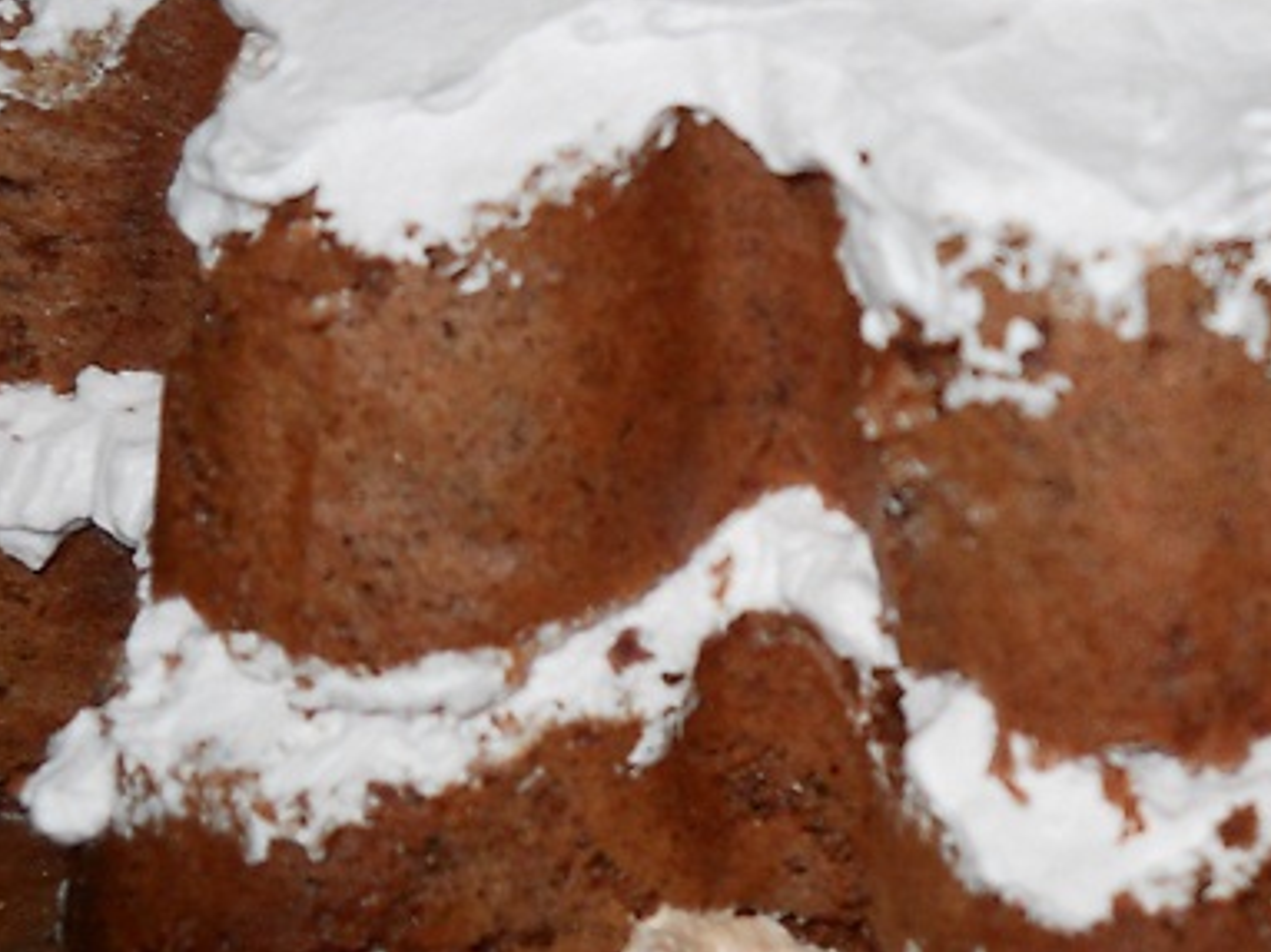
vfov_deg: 13.8
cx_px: 1153
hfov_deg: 18.1
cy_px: 317
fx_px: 3928
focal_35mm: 107
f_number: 5.5
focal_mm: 6.72
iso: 80
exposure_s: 1/30
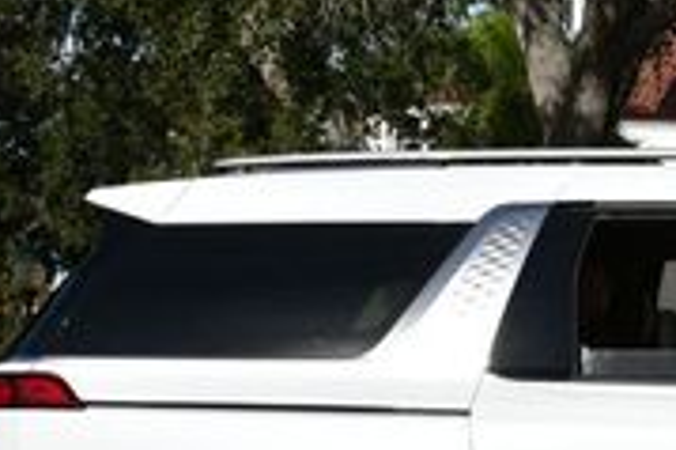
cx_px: 967
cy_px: 219
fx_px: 3227
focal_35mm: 172
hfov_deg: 11.5
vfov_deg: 8.0
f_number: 10
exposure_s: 1/400
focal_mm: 24
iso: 100
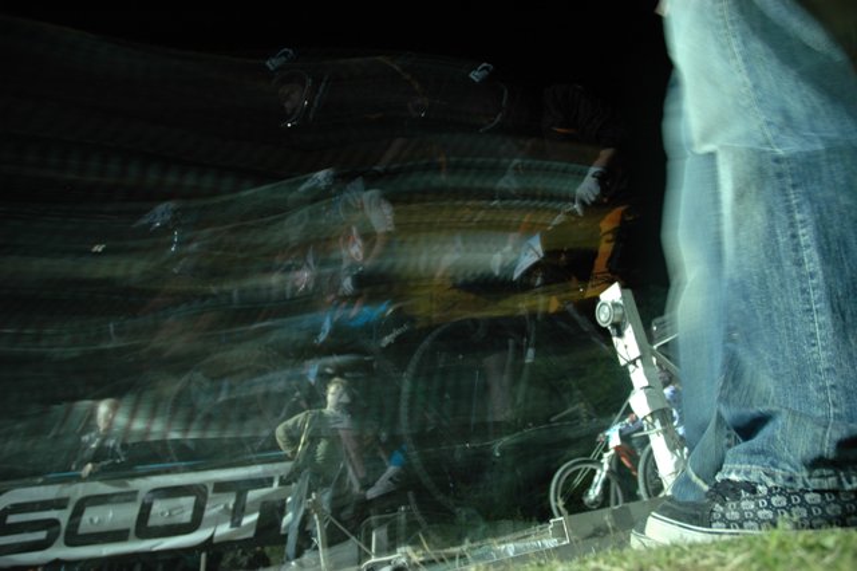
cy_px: 286
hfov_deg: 67.4
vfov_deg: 47.9
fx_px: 642
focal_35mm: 27
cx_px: 428
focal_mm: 18
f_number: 4.5
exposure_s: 1/1.3
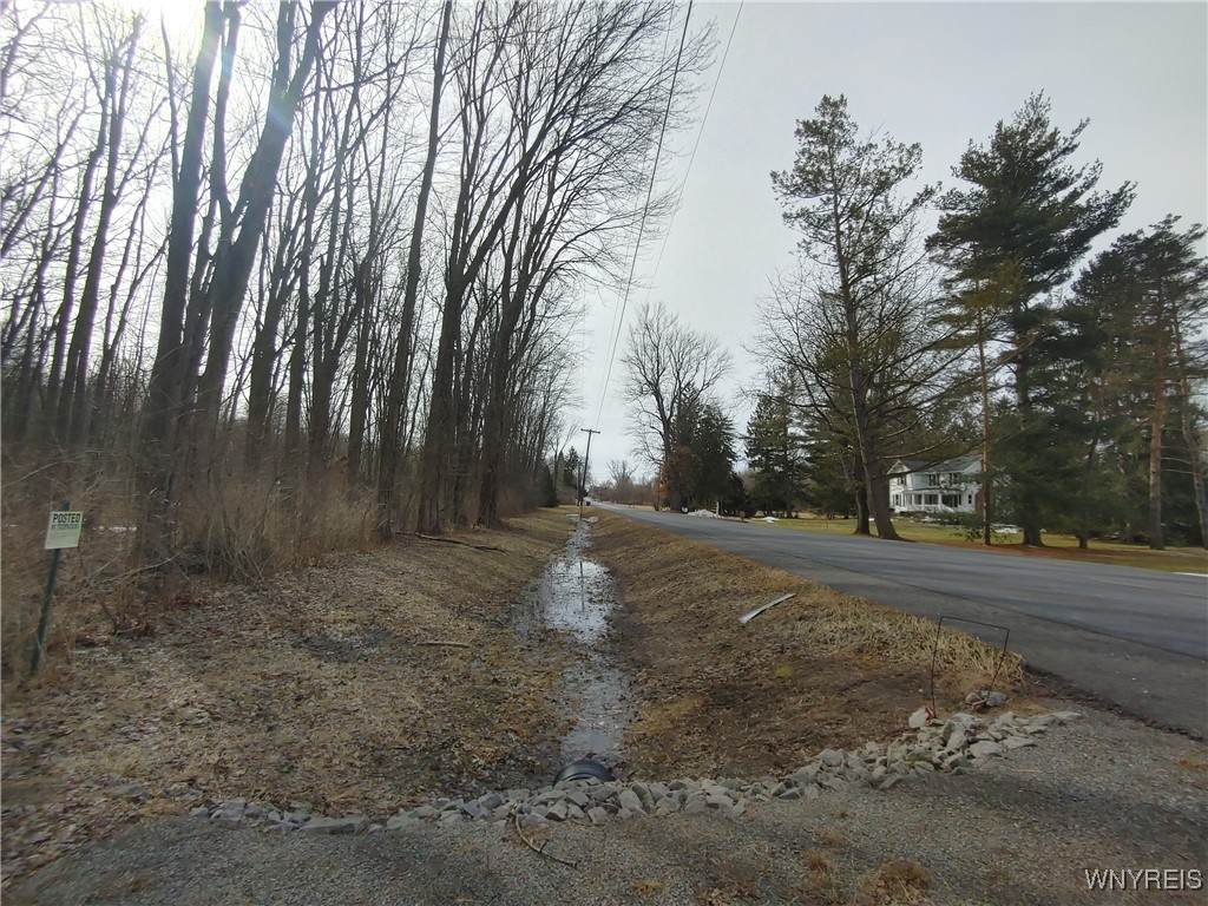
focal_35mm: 15
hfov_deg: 98.2
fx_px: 523
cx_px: 604
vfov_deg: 81.7
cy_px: 453
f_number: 2.2
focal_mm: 1.6
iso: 50
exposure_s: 1/1515
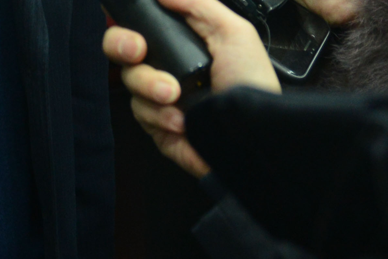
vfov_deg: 8.6
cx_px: -136
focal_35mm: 148
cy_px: -333
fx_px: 1596
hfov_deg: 13.3
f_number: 3.2
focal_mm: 24
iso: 1000
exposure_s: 1/100
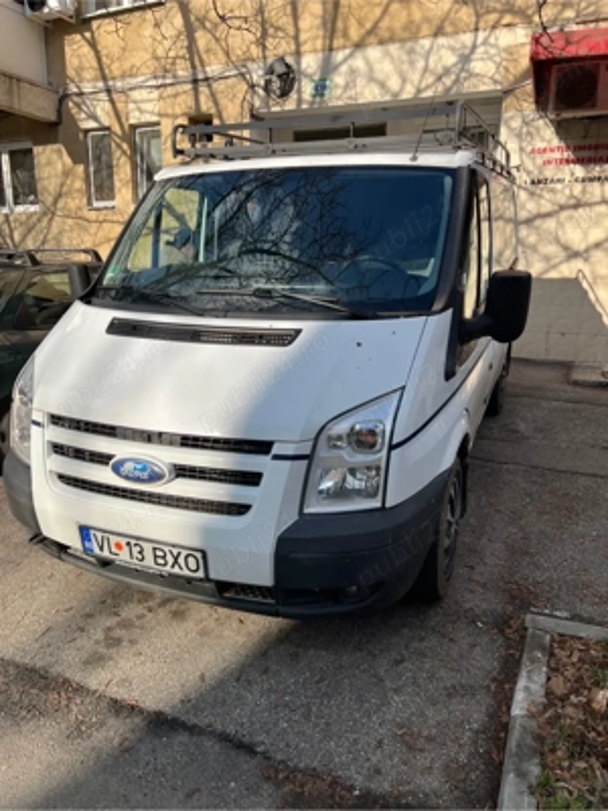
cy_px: 406
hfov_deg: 53.1
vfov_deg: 67.3
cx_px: 304
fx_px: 609
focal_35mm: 26
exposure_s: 1/2571
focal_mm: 5.7
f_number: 1.5
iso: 50
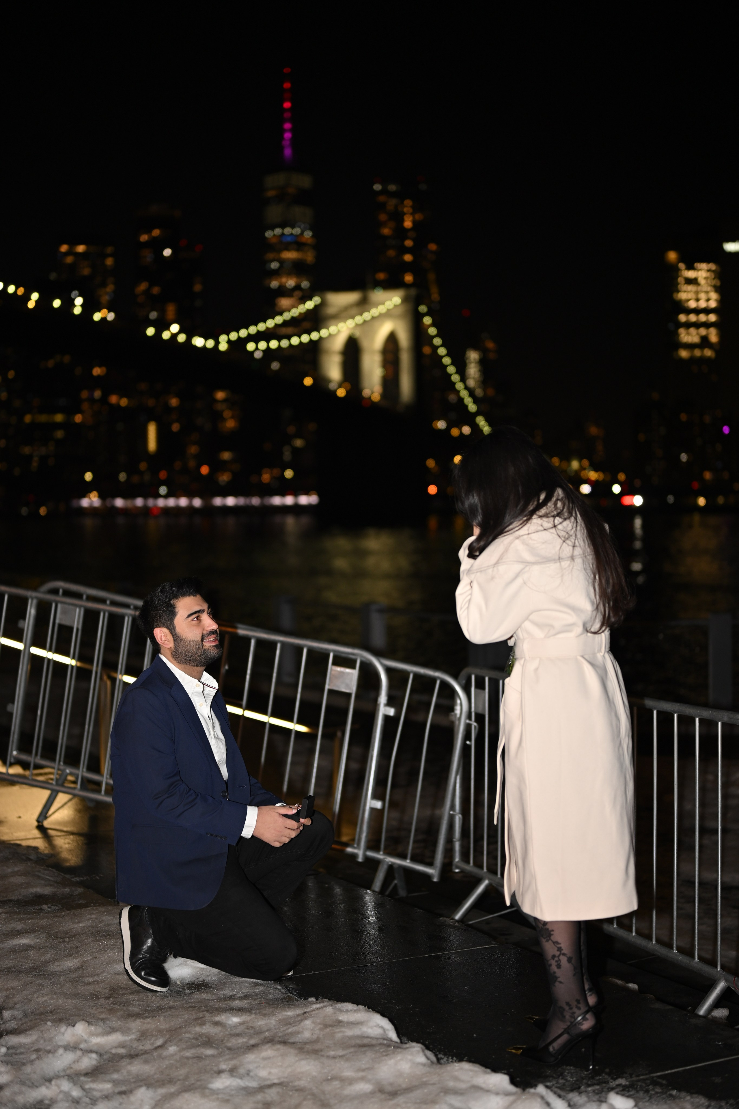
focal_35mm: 50
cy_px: 554
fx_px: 1539
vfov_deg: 39.6
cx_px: 370
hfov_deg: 27.0
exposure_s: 1/60
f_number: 1.8
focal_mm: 50
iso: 160
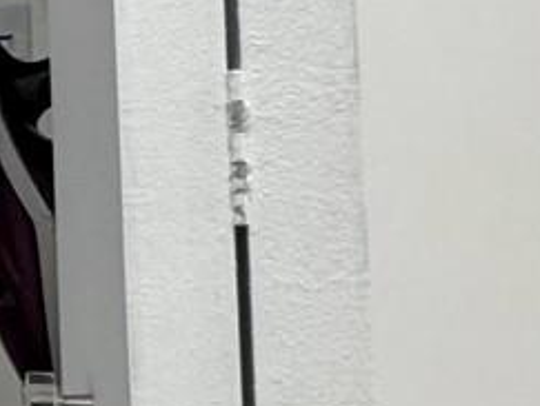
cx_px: -998
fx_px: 1437
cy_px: 206
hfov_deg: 12.2
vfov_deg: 16.1
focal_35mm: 92
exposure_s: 1/60
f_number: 2.2
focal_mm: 2.22
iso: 250
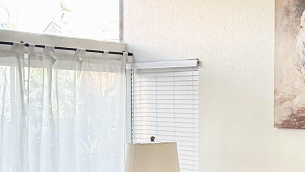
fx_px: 558
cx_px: 377
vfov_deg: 17.4
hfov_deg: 26.7
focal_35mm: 69
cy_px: 129
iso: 200
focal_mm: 2.22
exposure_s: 1/120
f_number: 2.2
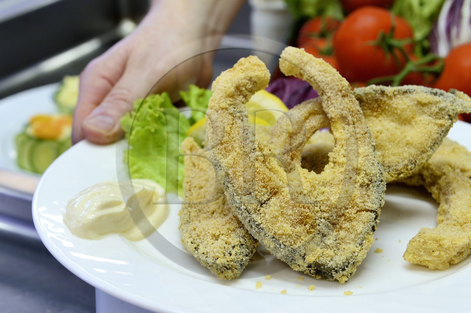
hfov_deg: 30.5
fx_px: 863
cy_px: 156
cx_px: 236
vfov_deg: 20.6
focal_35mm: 66
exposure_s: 1/60
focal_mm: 66
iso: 1600
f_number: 9
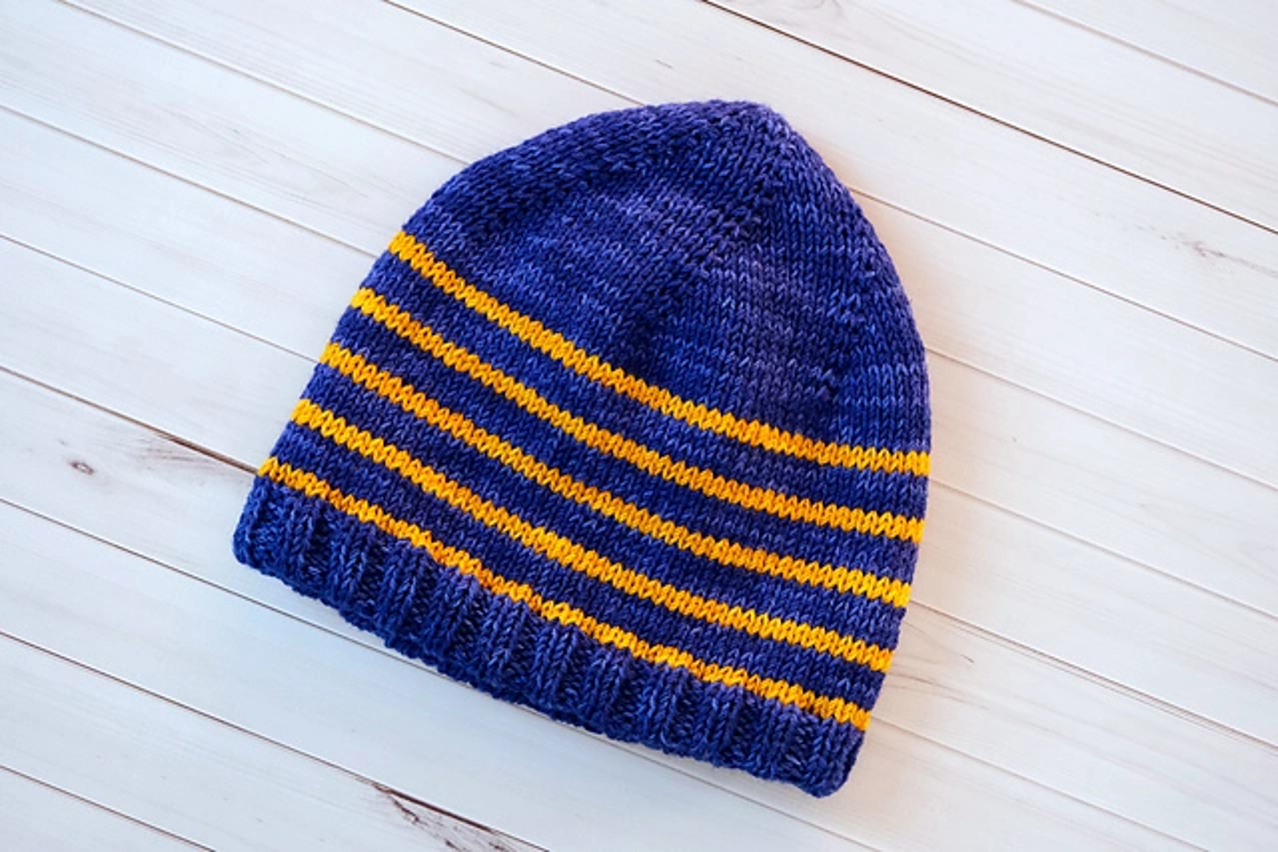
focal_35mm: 54
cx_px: 639
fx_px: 1917
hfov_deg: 36.9
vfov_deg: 25.1
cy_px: 426
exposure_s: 1/105
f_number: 4
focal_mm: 35.8
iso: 5000
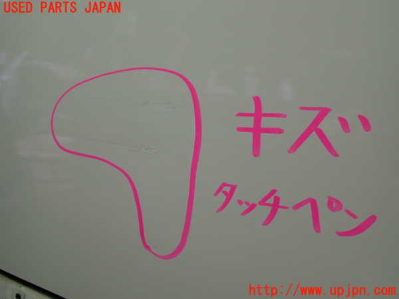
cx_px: 200
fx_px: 346
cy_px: 150
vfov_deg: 46.8
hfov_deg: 60.0
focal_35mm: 30
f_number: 2.3
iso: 200
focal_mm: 5.4
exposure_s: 1/30
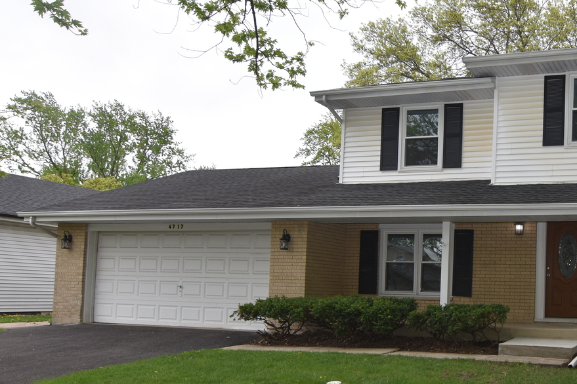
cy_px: 262
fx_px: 576
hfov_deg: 47.6
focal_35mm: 36
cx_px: 523
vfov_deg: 36.5
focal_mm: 13
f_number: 5.6
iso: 220
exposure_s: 1/250
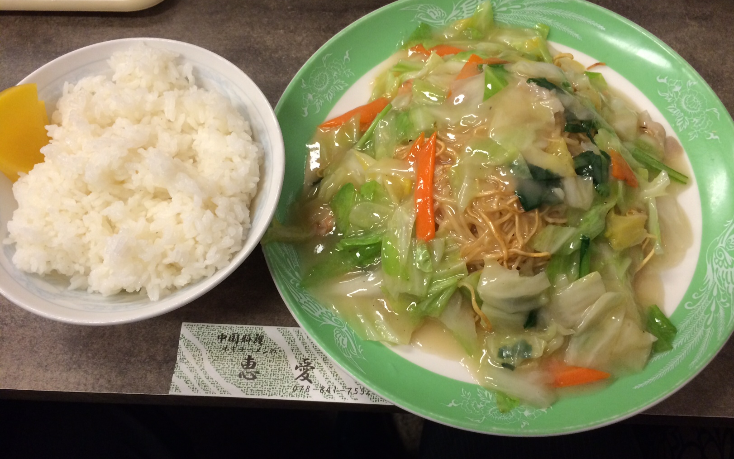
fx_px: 640
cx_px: 369
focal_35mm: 32
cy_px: 249
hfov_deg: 59.6
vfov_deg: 39.4
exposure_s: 1/30
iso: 160
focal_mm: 4.12
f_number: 2.2
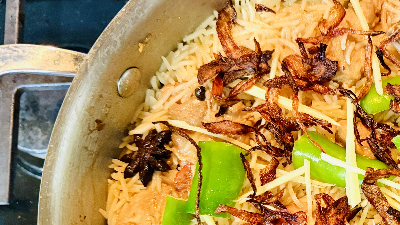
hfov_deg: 35.1
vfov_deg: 21.5
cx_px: 394
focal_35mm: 54
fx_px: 573
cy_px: 220
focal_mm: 6.76
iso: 640
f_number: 1.78
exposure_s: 1/40
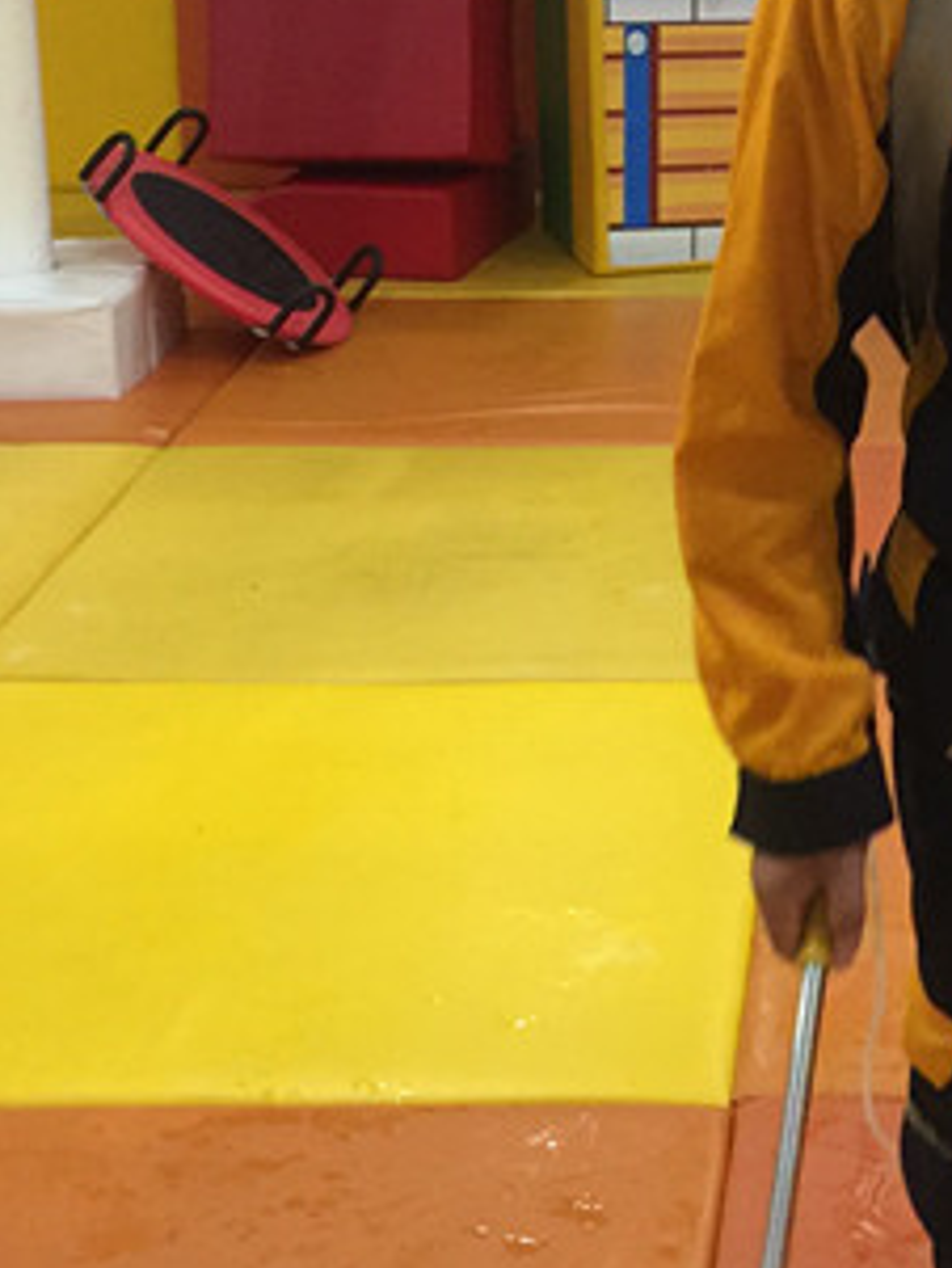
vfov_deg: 25.0
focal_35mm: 77
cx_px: 889
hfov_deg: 18.8
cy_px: 274
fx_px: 2822
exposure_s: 1/10
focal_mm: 4.15
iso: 100
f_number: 2.2
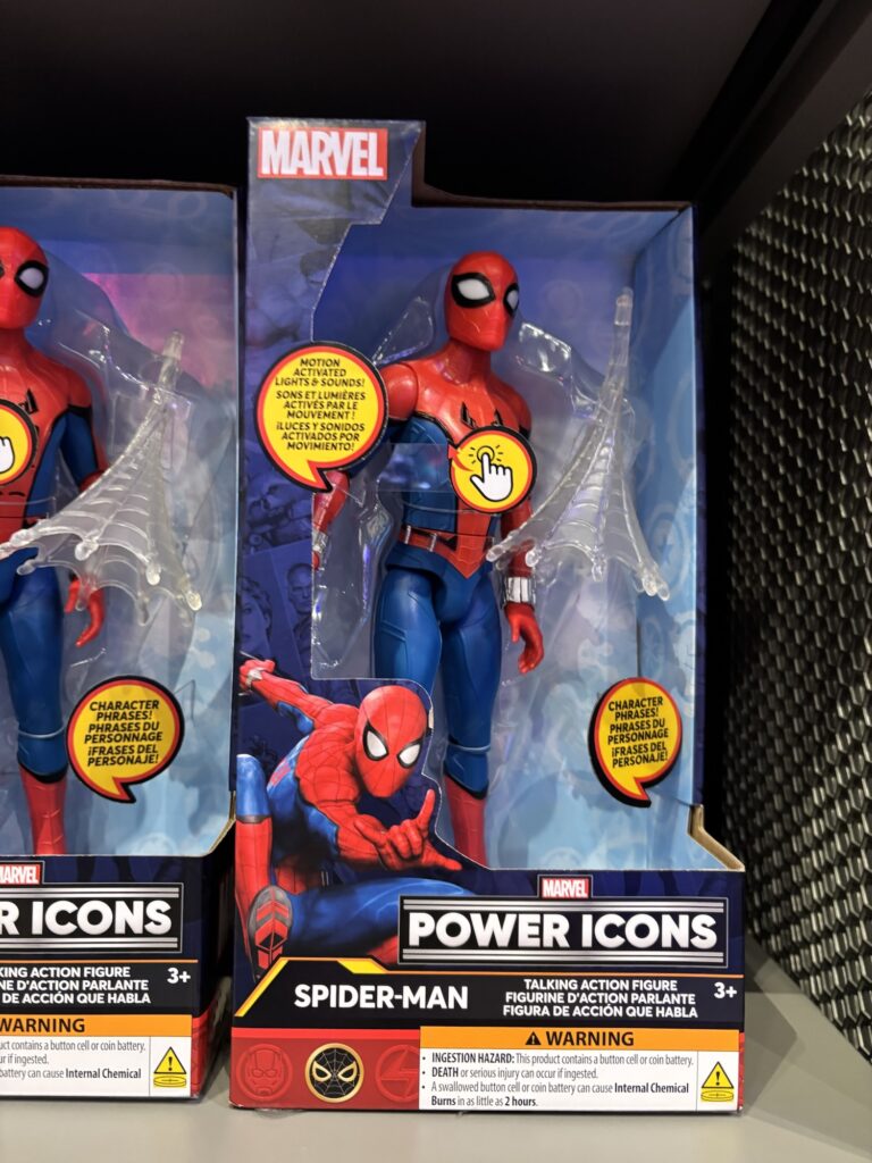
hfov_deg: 53.1
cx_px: 436
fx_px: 873
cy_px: 582
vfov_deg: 67.3
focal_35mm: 26
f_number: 1.6
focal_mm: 5.96
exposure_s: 1/40
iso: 500
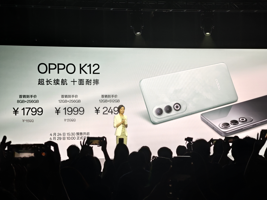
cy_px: 100
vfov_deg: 21.9
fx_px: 517
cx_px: 134
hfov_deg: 29.0
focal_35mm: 67
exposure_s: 1/100
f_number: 2
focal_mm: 9
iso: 500
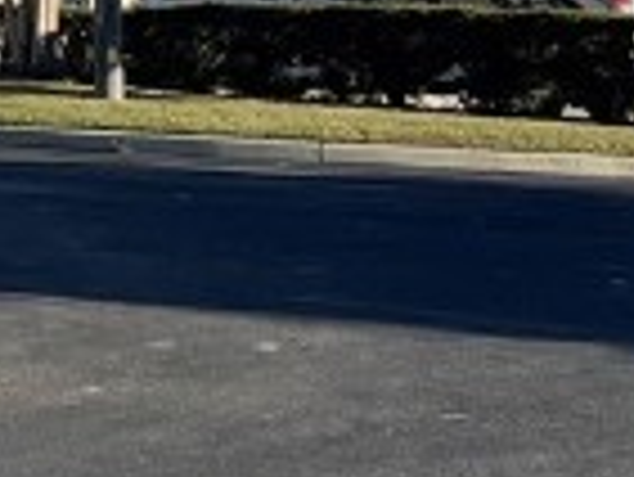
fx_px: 3465
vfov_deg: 7.6
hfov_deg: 9.7
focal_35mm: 189
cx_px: -665
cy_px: -468
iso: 32
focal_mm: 4.2
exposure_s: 1/2747
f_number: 1.6
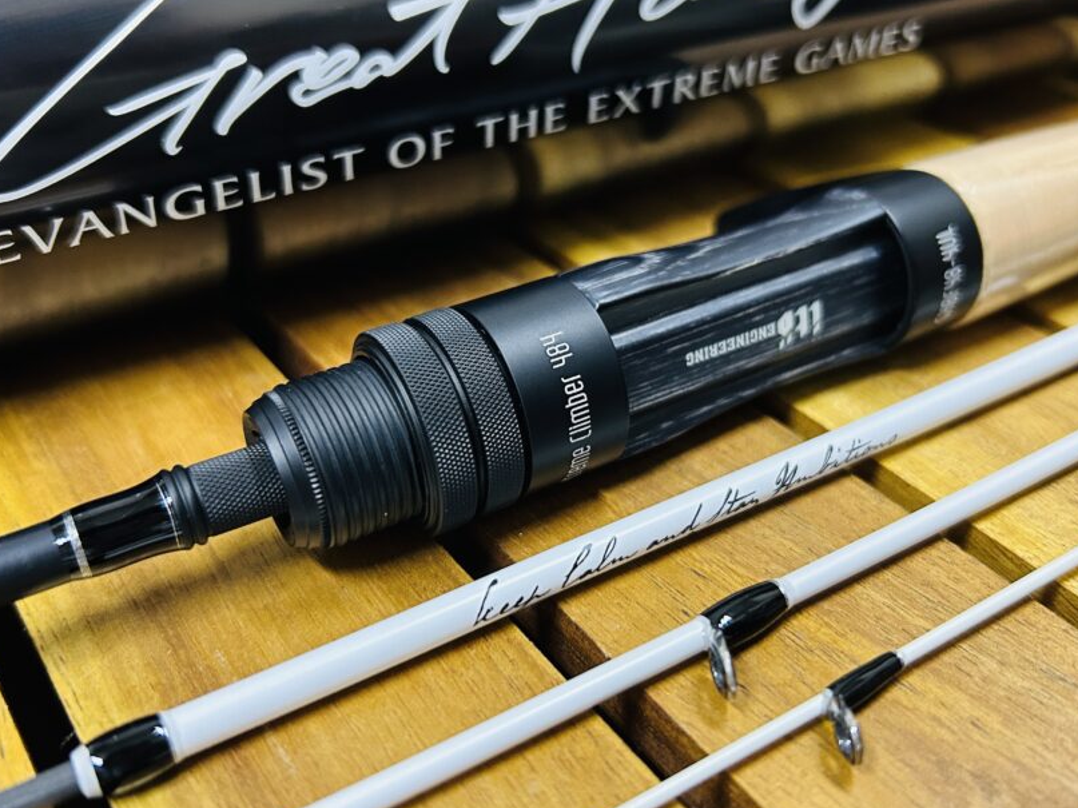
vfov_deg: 42.9
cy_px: 395
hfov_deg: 55.3
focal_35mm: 33
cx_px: 561
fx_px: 1028
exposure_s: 1/50
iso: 320
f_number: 1.5
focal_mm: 5.7
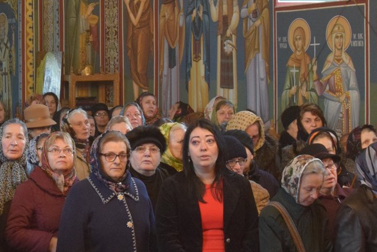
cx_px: 87
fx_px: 922
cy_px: 68
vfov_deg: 15.5
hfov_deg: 22.8
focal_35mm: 88
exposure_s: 1/30
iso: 2200
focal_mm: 18
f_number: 3.5
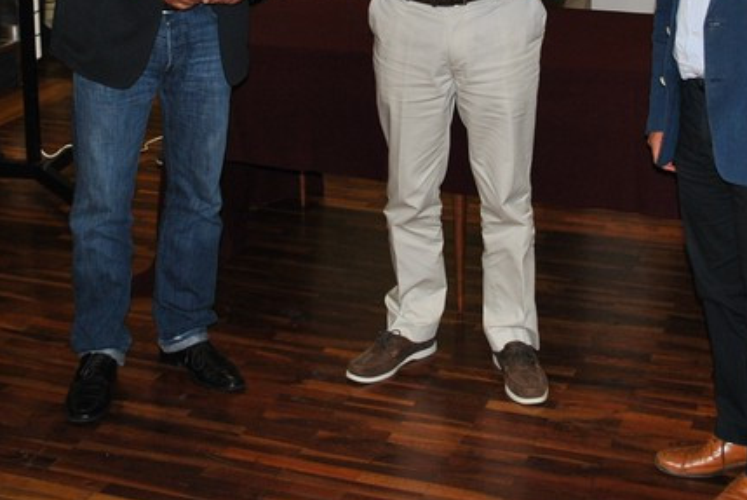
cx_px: 430
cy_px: 24
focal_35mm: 69
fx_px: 1433
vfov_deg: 19.3
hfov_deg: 29.2
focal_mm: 22
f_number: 3.8
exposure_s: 1/60
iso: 200
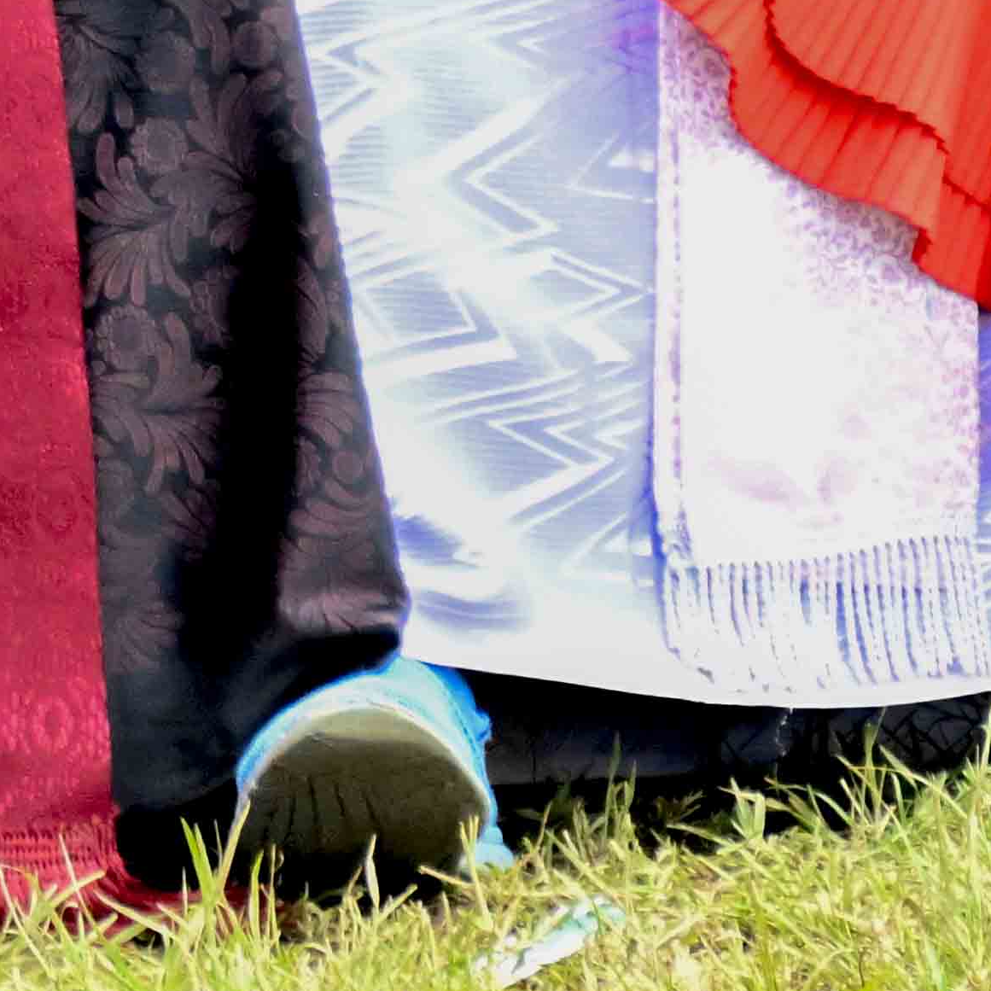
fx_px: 33264
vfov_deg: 1.7
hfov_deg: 1.7
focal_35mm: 1027
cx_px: -1341
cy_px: -1182
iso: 4000
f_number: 6.3
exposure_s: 1/1250
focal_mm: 170
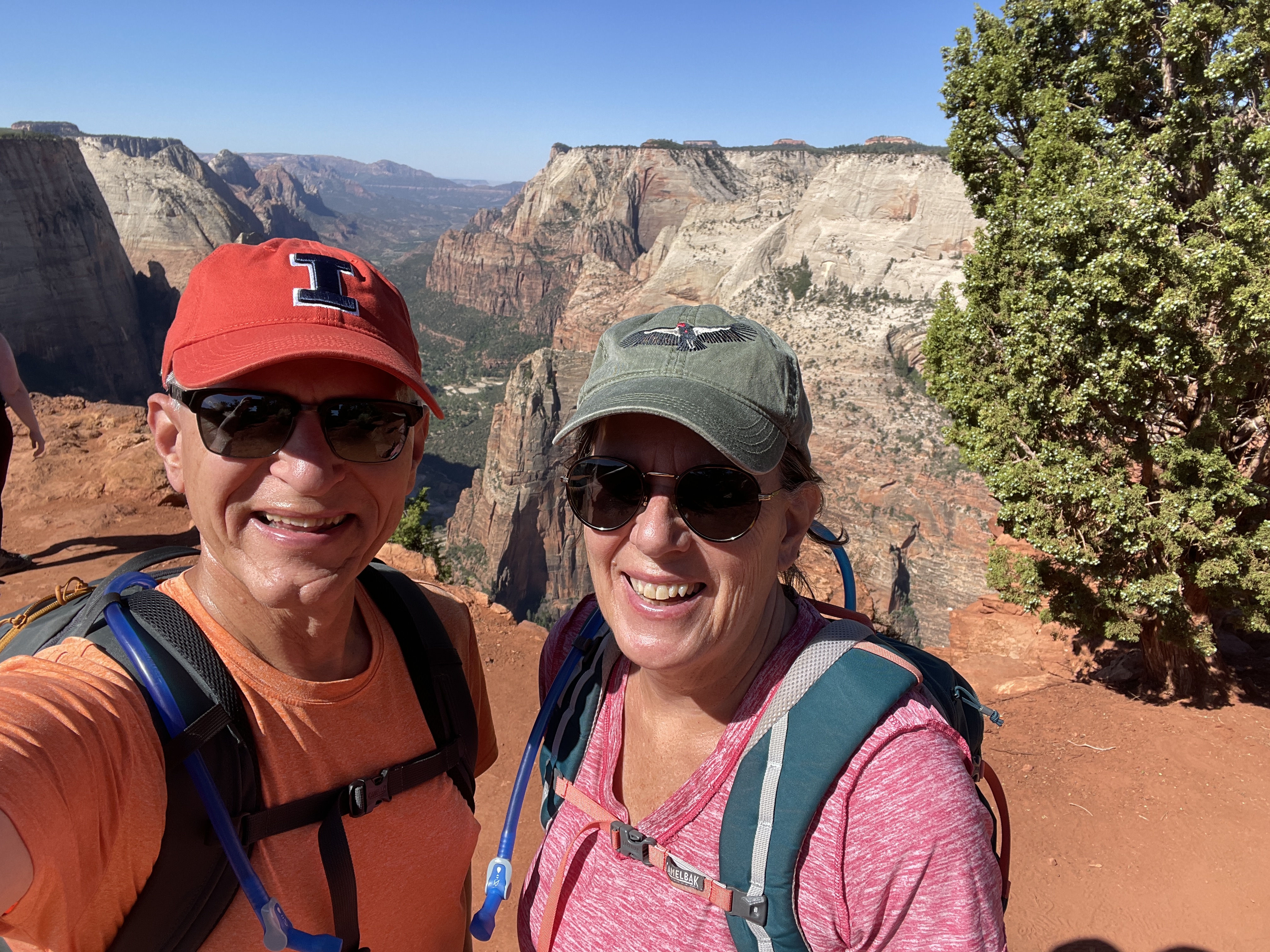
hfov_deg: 73.9
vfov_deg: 58.9
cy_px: 476
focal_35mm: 23
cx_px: 635
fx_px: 844
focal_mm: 2.71
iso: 25
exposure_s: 1/761
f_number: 2.2
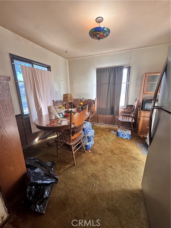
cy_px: 114
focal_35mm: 14
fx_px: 92
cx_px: 86
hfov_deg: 85.7
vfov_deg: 102.1
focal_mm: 2.22
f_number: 2.2
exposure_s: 1/120
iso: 320
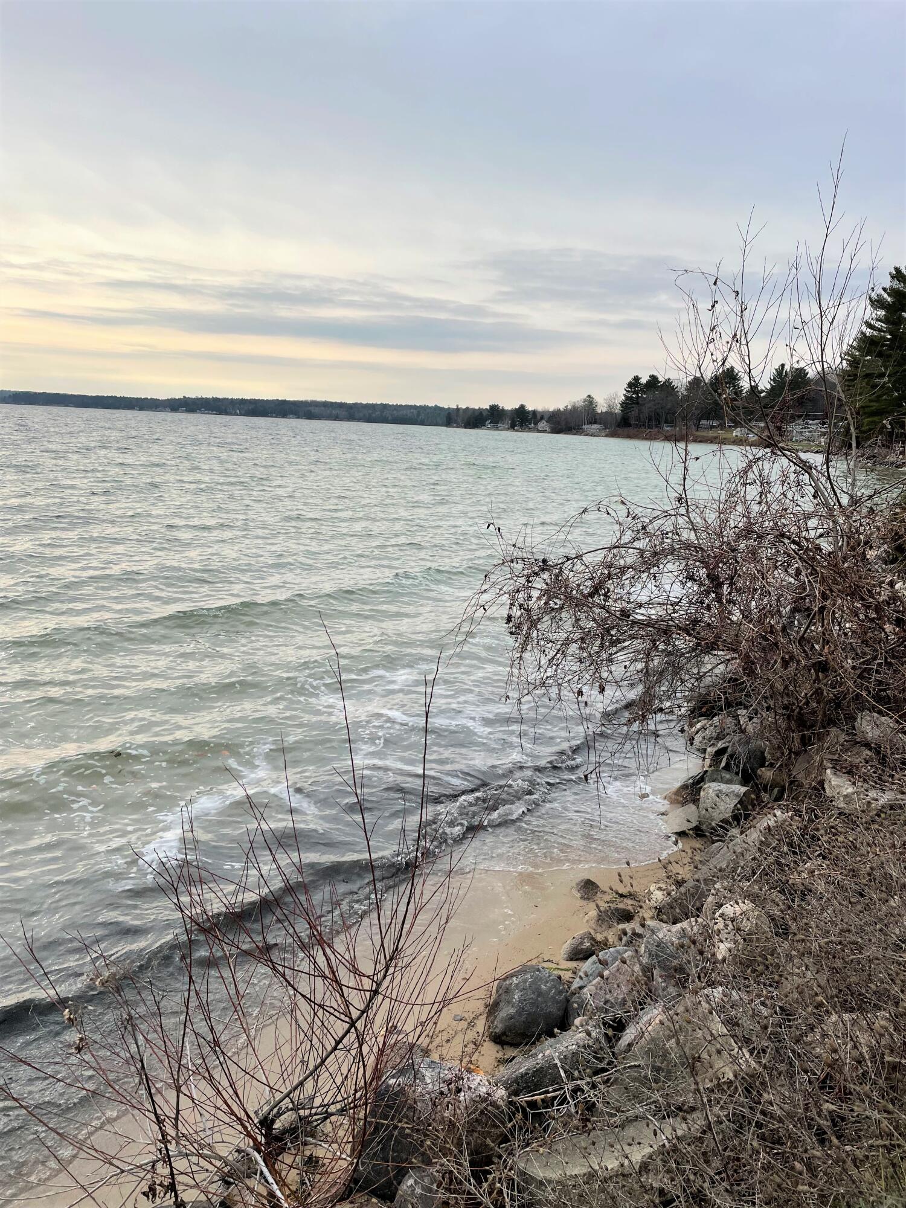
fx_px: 907
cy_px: 604
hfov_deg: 53.1
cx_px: 453
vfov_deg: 67.3
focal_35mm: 26
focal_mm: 4.2
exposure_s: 1/3125
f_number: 1.6
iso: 32
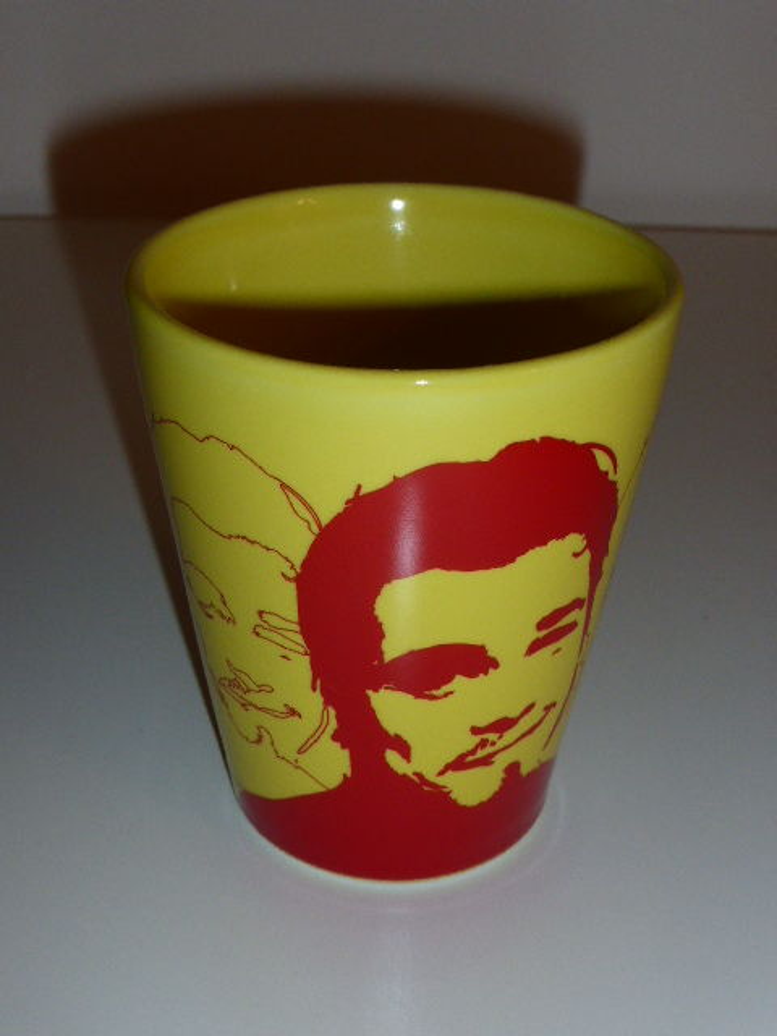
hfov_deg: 27.5
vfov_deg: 36.2
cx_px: 388
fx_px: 1586
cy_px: 518
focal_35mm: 53
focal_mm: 9
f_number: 4.4
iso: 250
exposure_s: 1/60
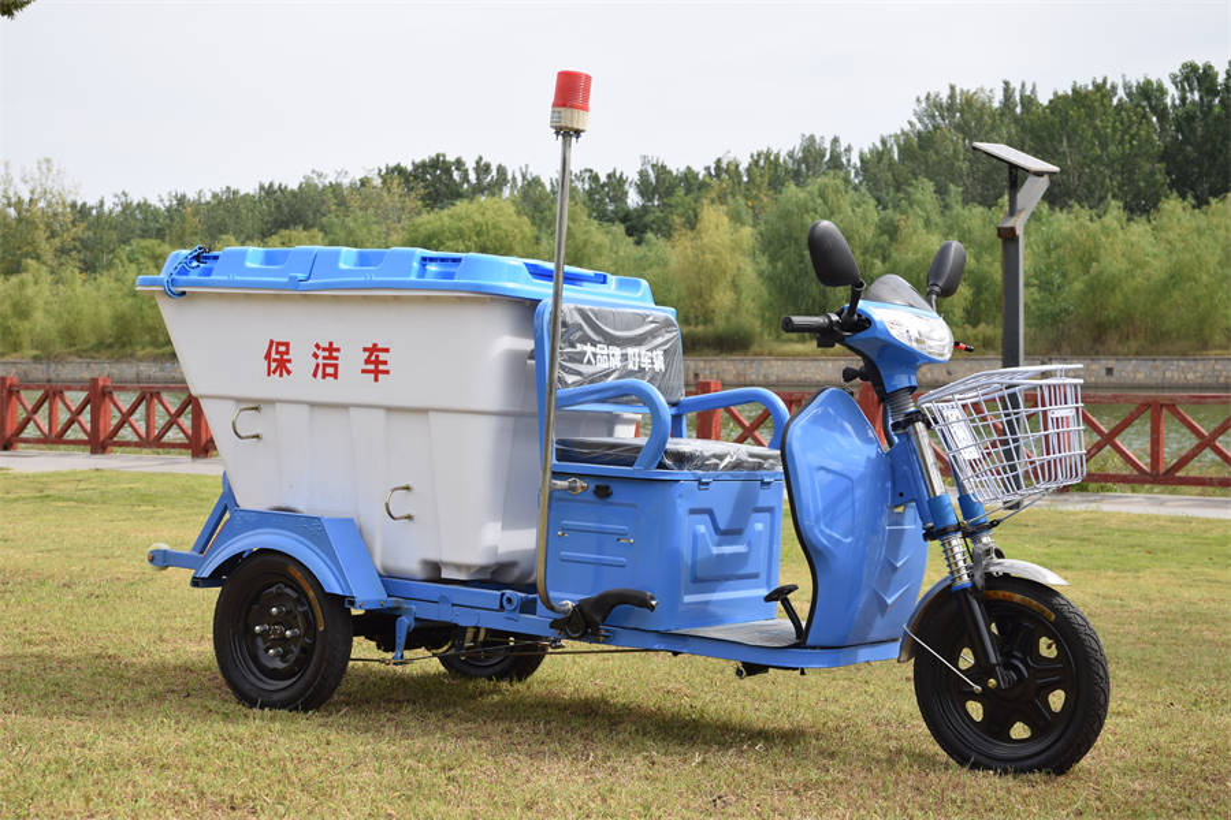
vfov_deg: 22.6
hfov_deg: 33.4
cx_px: 616
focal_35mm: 60
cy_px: 410
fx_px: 2052
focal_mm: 40
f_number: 8
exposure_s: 1/250
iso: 100
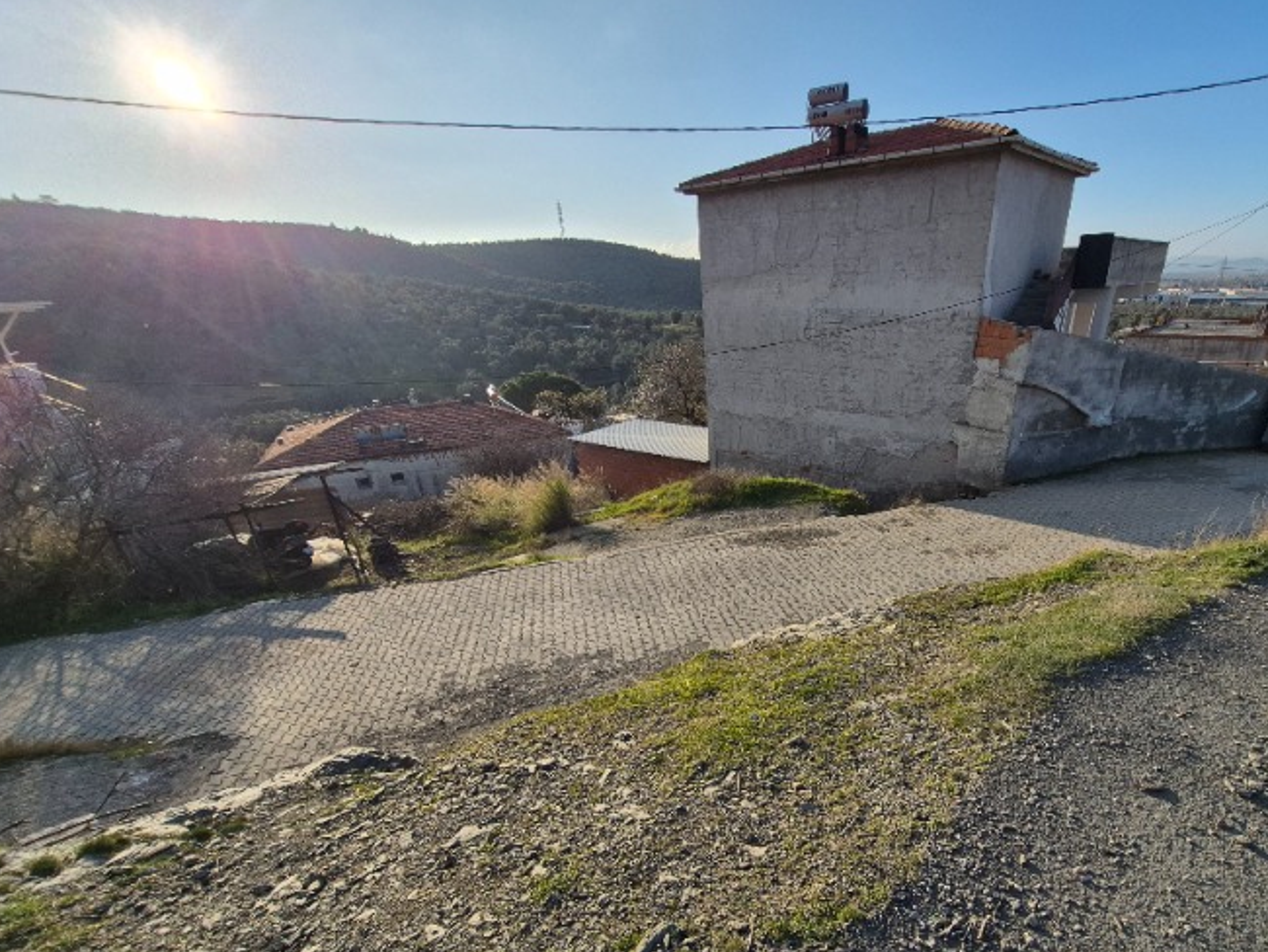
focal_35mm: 16
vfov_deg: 77.1
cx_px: 718
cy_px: 579
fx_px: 586
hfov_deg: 93.9
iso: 50
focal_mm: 1.74
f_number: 2.2
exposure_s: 1/2576
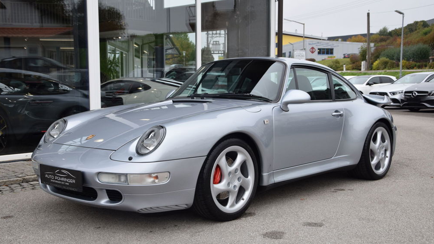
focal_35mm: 48
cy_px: 130
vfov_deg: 24.9
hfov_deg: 42.9
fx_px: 552
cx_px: 215
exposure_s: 1/200
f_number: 7.1
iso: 400
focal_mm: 30
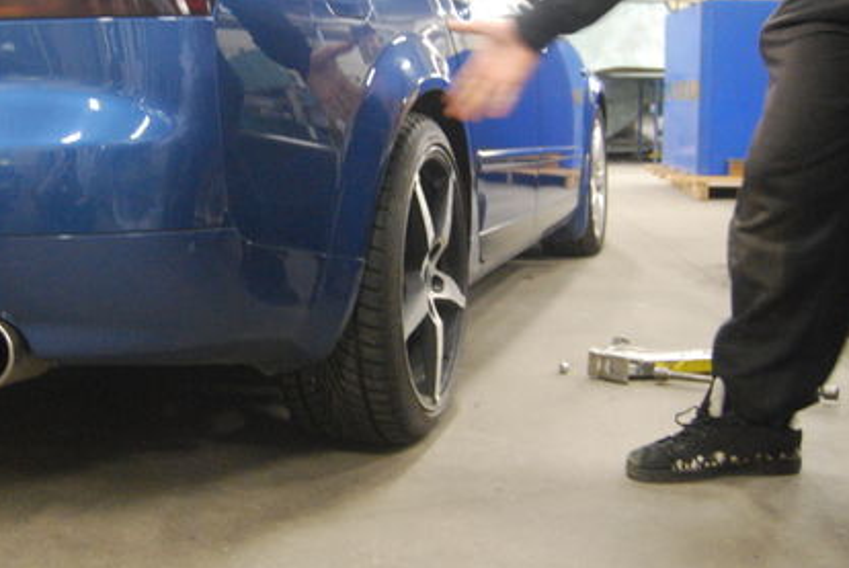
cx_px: 277
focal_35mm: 51
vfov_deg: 26.4
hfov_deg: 38.4
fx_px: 1204
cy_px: 207
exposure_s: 1/20
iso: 1600
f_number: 3.8
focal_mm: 22
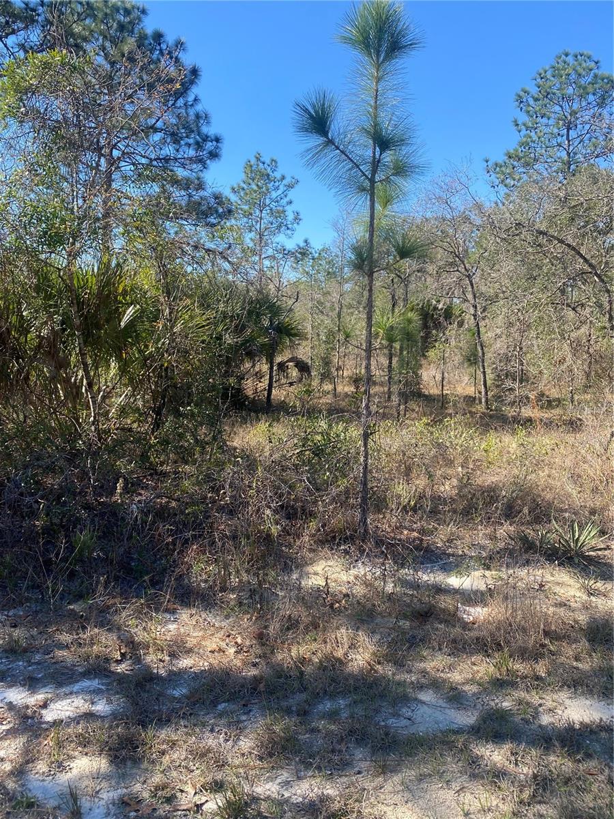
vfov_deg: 67.3
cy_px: 410
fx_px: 615
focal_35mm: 26
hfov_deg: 53.1
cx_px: 307
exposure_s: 1/1034
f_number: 1.8
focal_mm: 4.25
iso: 32
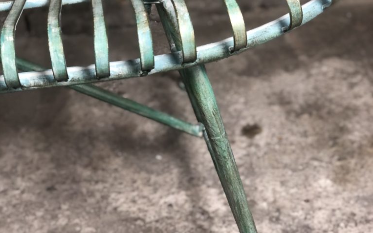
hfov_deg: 27.8
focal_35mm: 74
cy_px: 77
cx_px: 186
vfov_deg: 17.6
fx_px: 752
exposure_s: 1/33
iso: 125
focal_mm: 6
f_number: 2.4
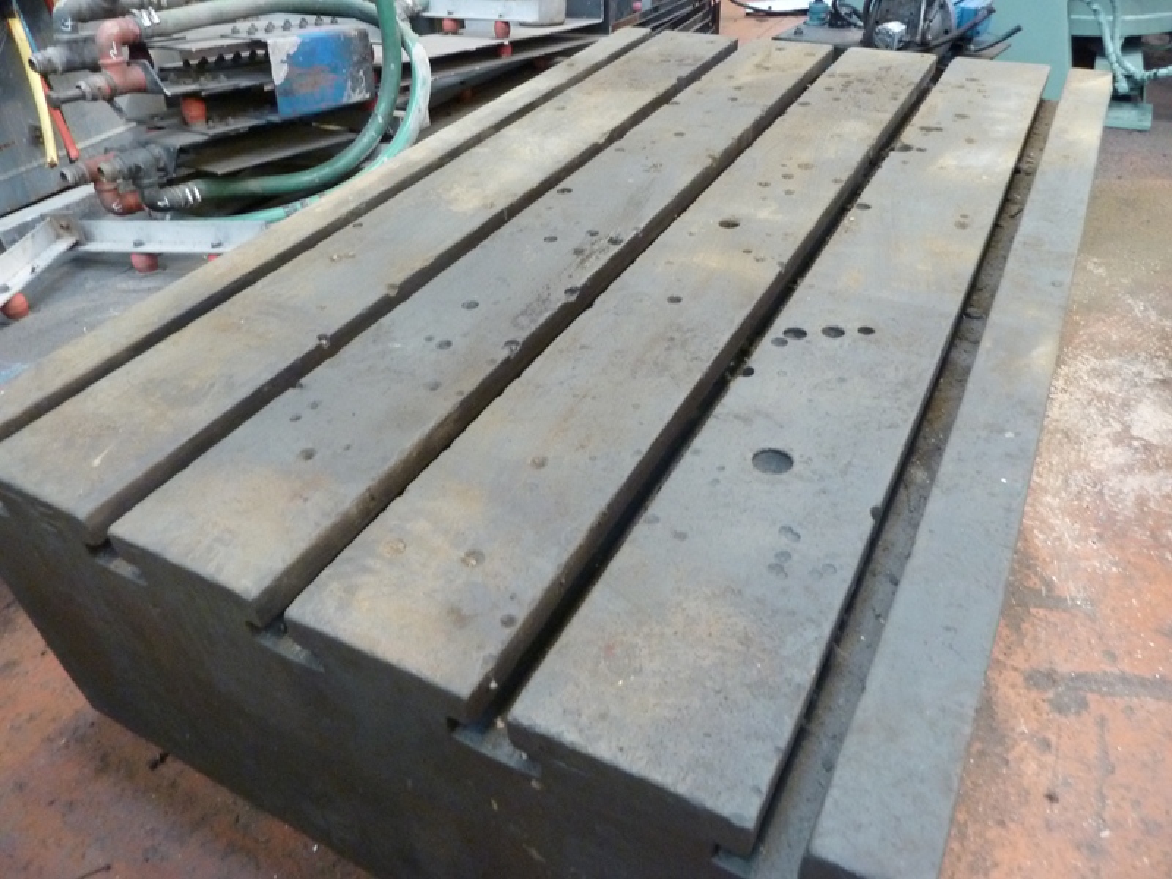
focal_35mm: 25
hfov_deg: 69.4
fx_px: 846
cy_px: 440
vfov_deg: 54.9
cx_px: 586
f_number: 3.3
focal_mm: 4.1
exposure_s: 1/8
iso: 400
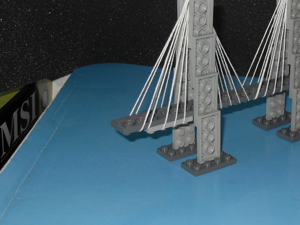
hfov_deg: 30.4
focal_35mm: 62
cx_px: 243
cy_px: 74
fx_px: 537
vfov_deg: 23.5
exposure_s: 1/45
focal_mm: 6.3
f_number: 2.8
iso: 100
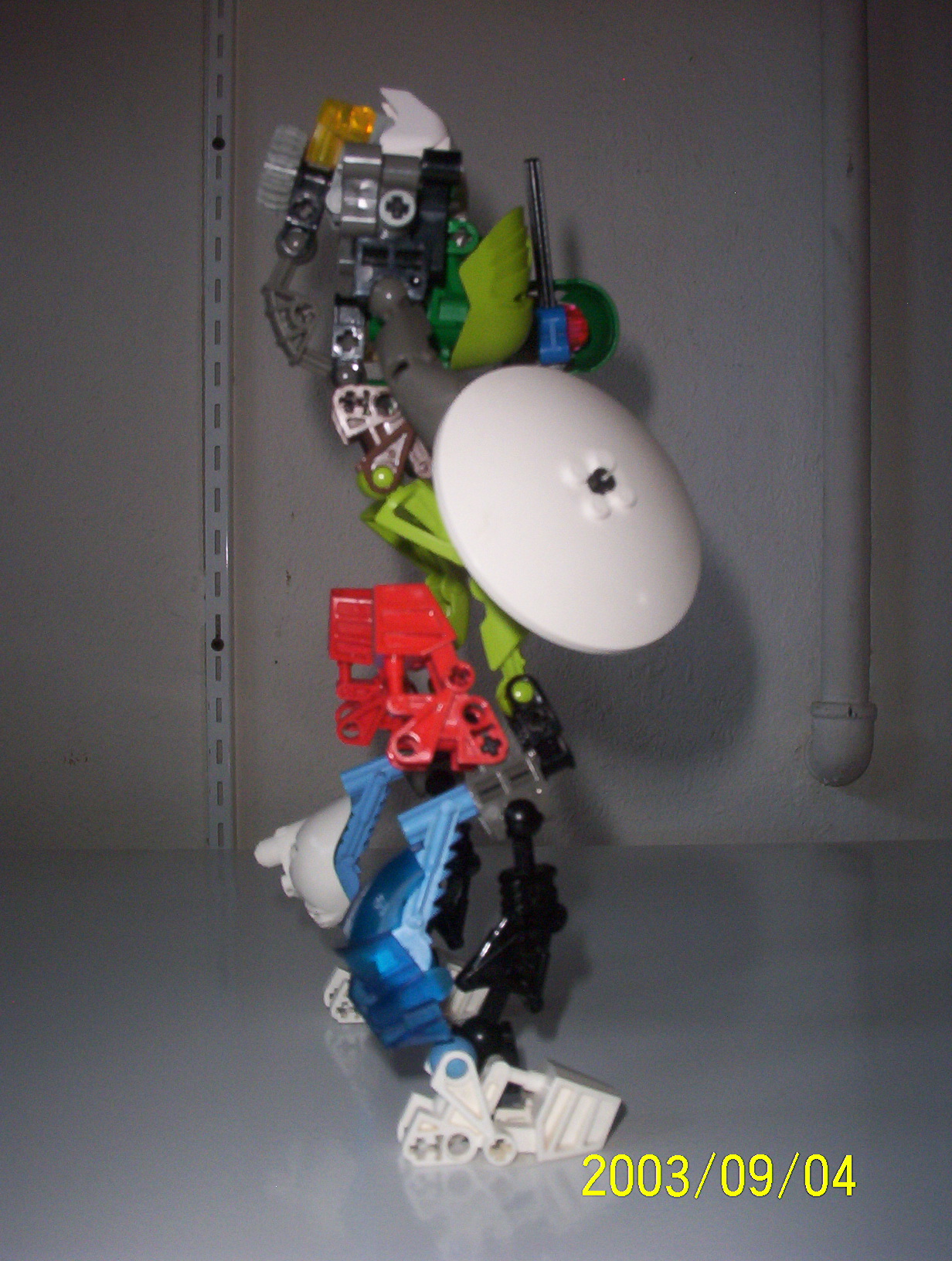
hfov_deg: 37.0
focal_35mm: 39
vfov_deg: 47.8
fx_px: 1424
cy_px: 630
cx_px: 476
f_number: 4.5
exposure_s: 1/30
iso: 140
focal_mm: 6
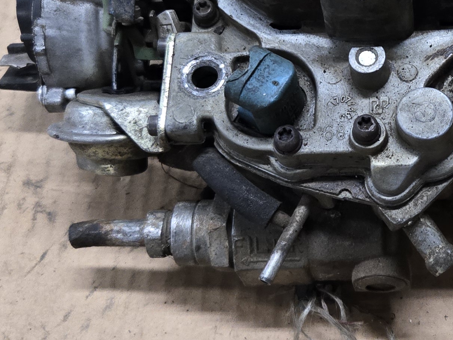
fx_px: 994
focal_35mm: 76
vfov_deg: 19.3
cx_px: 395
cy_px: 91
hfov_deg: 25.0
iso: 500
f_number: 1.8
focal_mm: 5.4
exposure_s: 1/120
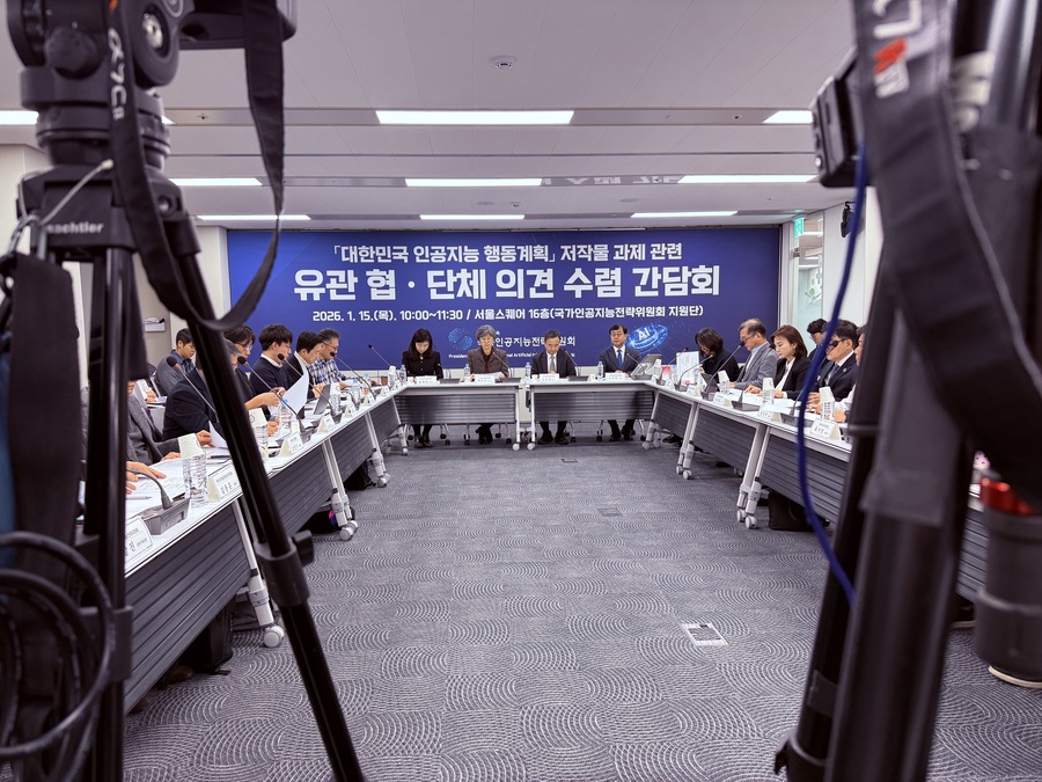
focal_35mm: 24
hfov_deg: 71.6
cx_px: 521
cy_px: 391
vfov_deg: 56.8
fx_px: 722
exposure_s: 1/120
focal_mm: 6.76
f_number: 1.78
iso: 200
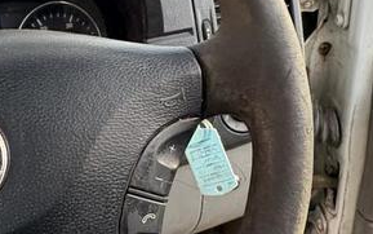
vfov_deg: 28.0
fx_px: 468
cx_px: 76
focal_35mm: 46
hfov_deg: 41.6
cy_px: 110
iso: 160
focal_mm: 2.22
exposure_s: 1/102
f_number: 2.2
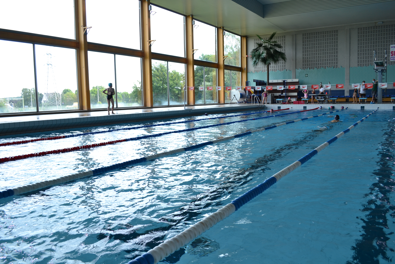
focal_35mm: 27
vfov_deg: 47.9
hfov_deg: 67.4
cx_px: 198
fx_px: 296
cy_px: 132
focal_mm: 18
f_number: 5.6
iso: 110
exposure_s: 1/60
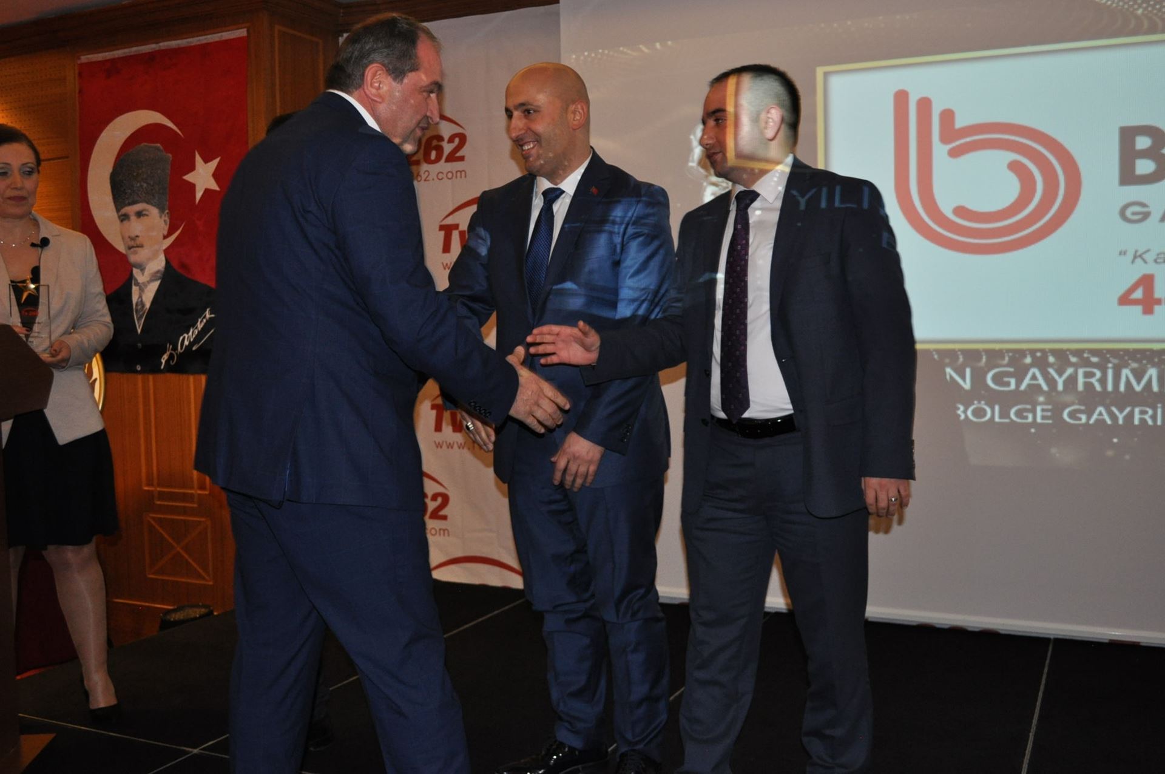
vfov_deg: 36.8
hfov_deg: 53.2
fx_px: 1164
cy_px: 387
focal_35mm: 36
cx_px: 582
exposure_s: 1/60
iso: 800
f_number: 4
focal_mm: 24
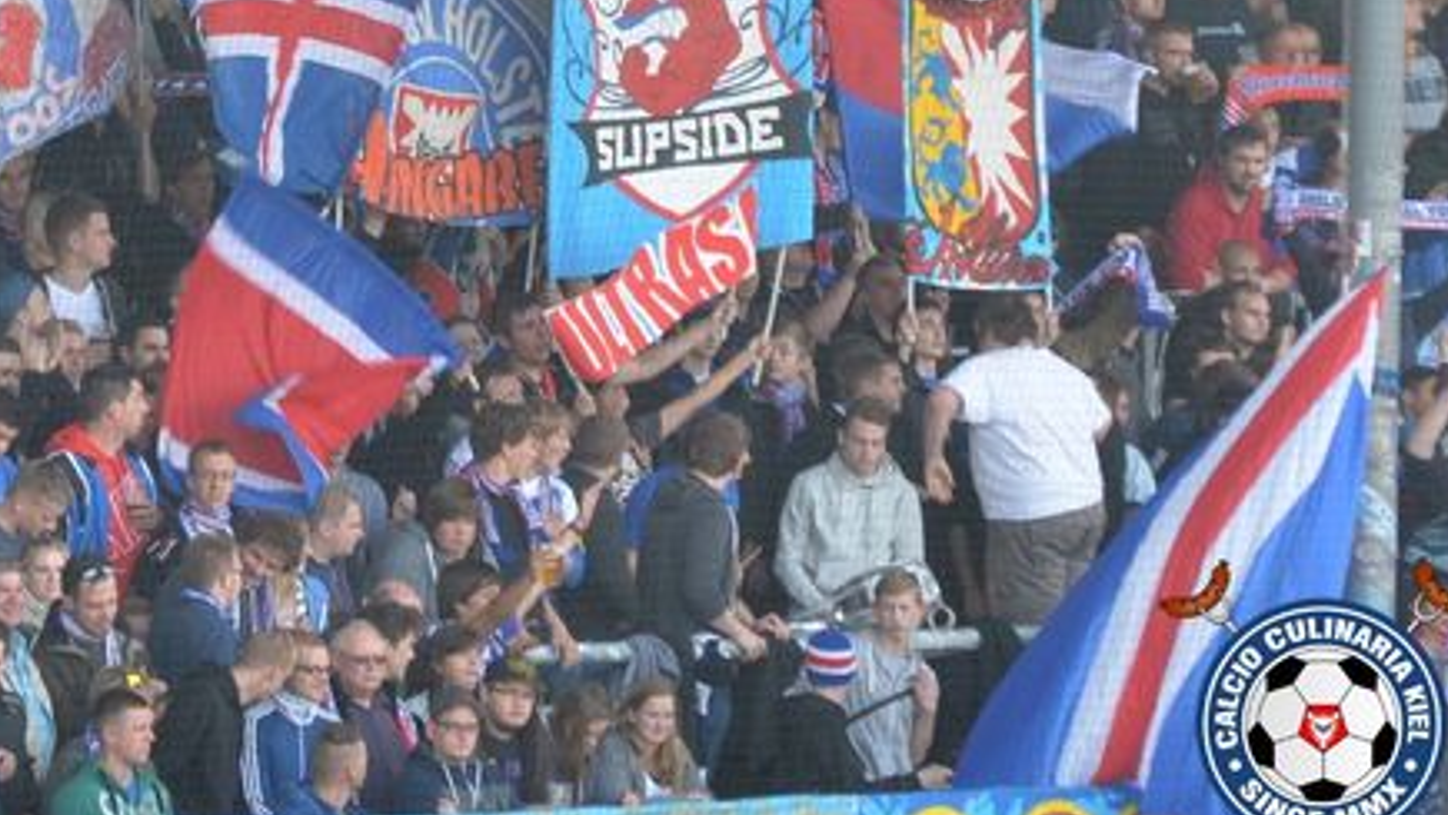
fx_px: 13442
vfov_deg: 3.5
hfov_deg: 6.2
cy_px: 286
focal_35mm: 350
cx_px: 596
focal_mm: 170
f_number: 6.3
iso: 400
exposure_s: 1/125
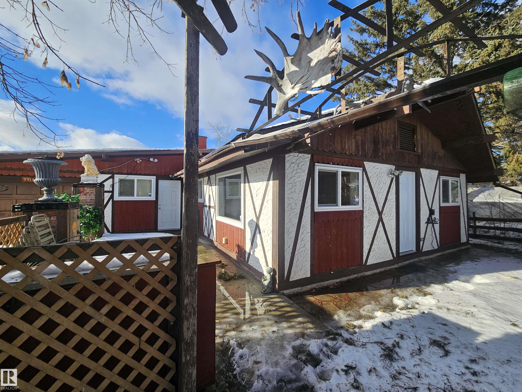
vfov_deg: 89.9
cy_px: 196
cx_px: 261
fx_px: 196
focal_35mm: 13
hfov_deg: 106.2
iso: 50
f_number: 2.2
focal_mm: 2.2
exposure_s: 1/1391
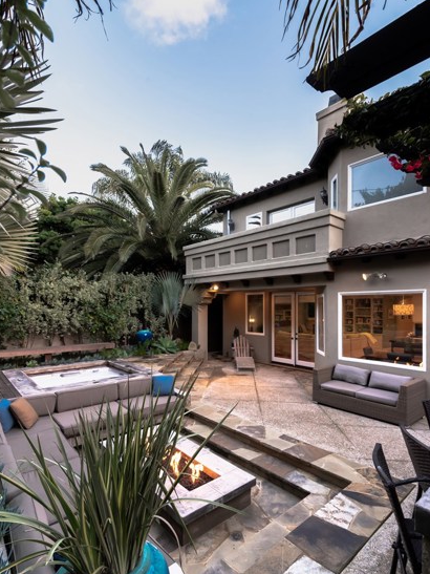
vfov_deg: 87.5
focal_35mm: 18
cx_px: 219
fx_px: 298
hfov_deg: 71.6
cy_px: 315
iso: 1000
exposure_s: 1/60
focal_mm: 16
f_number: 9
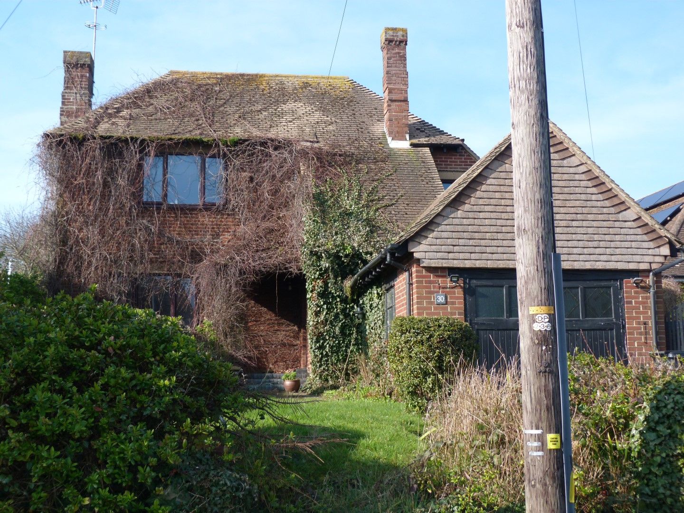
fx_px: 909
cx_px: 342
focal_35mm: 46
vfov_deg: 31.5
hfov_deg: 41.2
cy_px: 256
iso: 80
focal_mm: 8.3
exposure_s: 1/320
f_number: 3.2
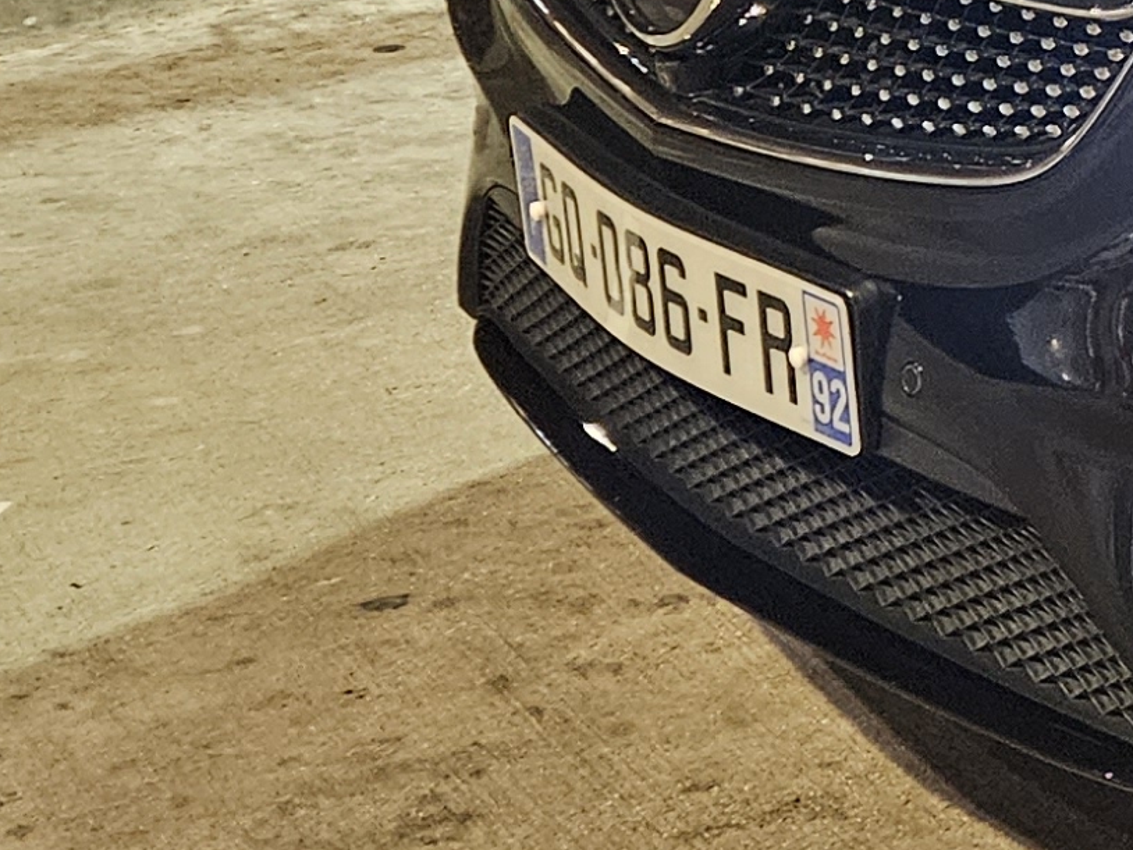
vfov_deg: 12.8
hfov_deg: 14.3
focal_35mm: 113
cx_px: 2315
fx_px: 3700
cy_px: -160
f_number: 1.8
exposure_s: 1/53
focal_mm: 5.4
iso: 640
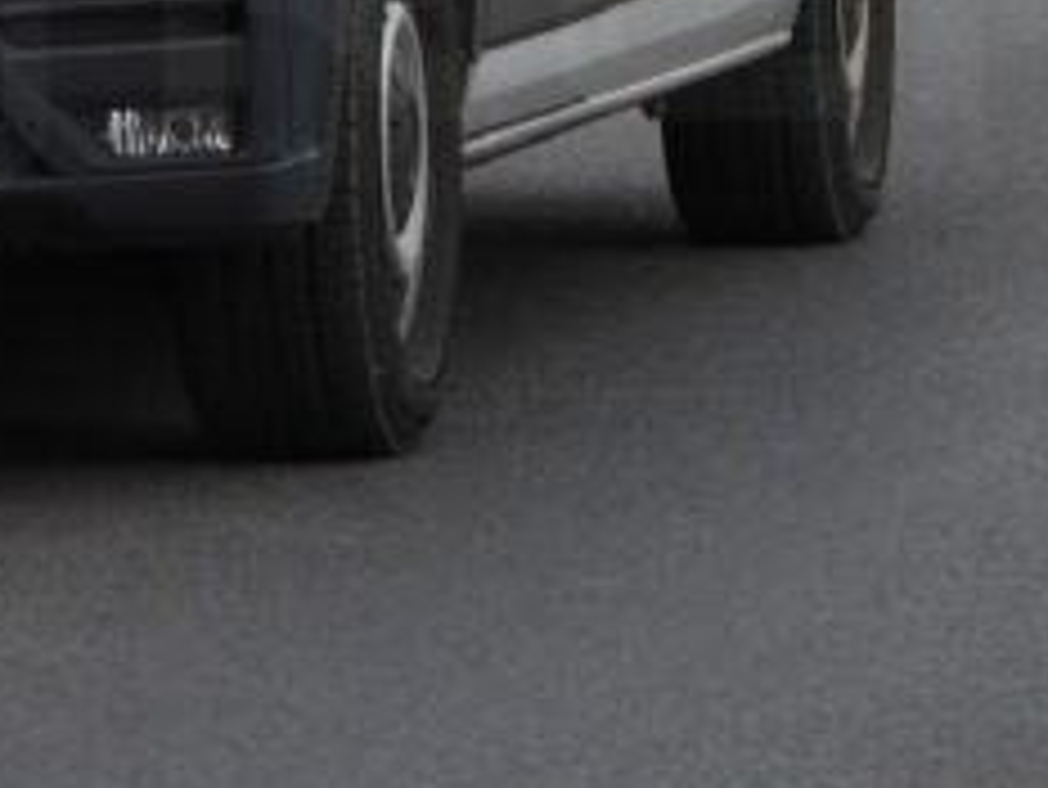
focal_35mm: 594
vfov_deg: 2.5
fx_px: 17993
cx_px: 868
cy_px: -815
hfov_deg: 3.3
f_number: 4
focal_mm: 24.3
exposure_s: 1/160
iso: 100
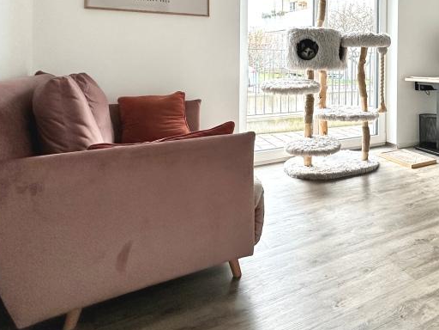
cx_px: 358
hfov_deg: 58.1
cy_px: 60
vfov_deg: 46.8
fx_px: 355
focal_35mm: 28
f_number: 2.2
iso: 200
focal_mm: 2.22
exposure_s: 1/99
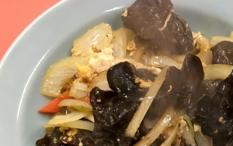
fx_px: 305
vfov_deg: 26.0
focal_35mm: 48
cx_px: 159
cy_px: 131
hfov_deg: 41.2
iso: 100
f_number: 2.2
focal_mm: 4.15
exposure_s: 1/33
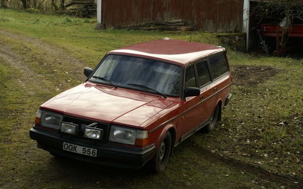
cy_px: 95
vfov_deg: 16.9
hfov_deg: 26.8
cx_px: 152
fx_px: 636
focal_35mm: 77
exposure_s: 1/400
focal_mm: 50
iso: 400
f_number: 5.6
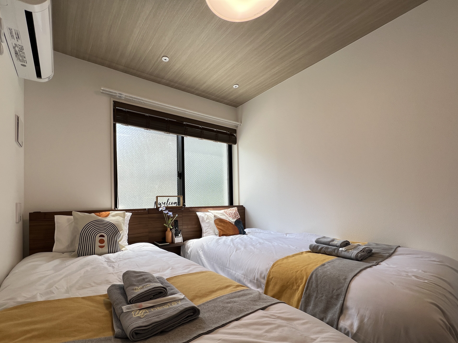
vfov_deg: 81.2
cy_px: 198
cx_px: 207
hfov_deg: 97.9
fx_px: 198
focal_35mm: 15
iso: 32
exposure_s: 1/119
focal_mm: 1.57
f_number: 1.8
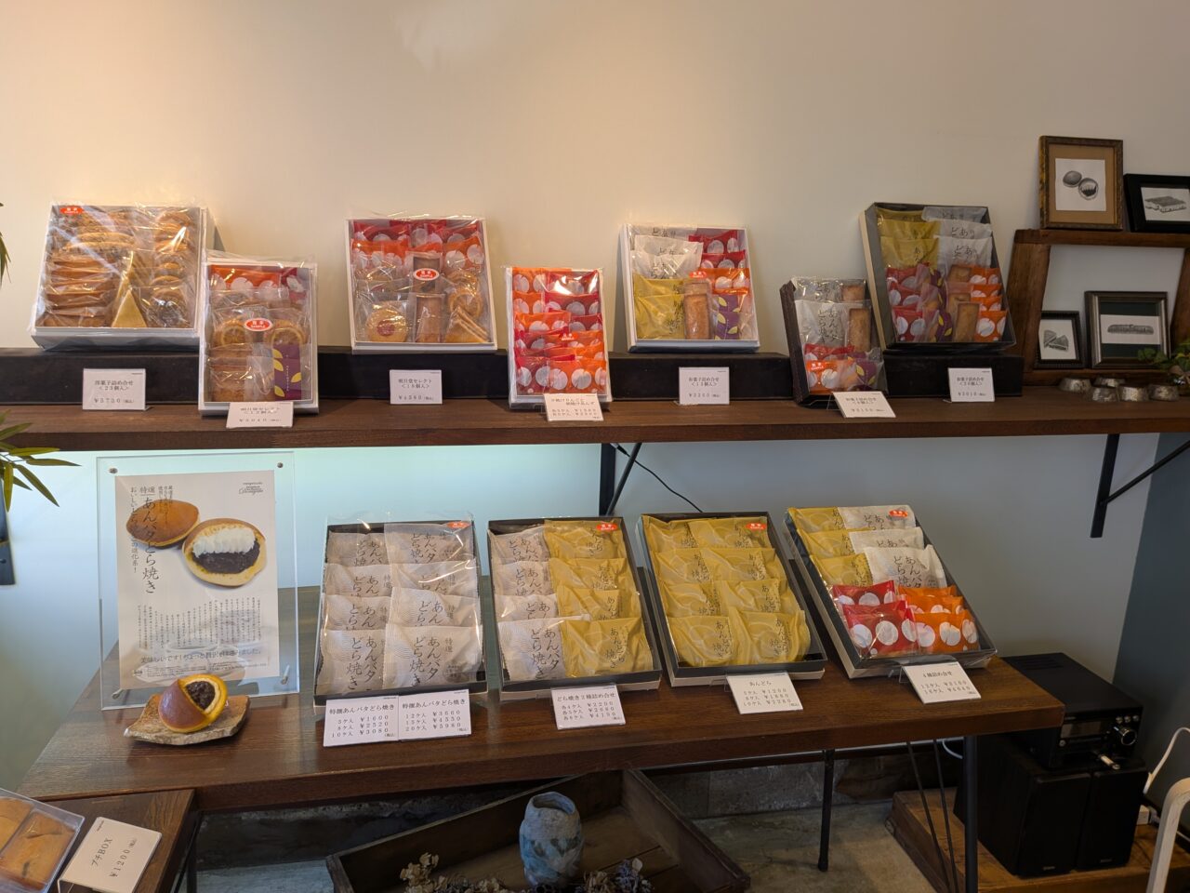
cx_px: 595
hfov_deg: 71.6
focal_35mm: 24
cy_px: 446
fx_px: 825
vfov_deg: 56.8
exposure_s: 1/100
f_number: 1.7
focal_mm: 4.53
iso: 34
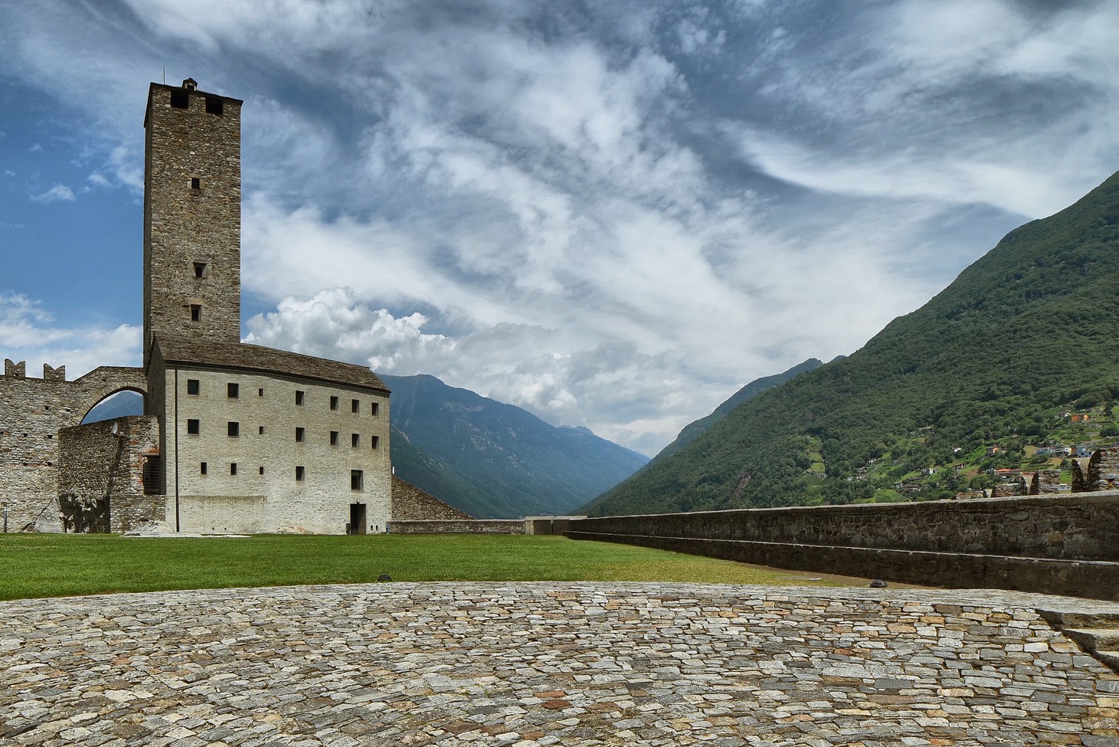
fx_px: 715
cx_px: 430
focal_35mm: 23
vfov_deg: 53.0
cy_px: 546
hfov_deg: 74.9
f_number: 11
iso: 100
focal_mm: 14
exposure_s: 1/200
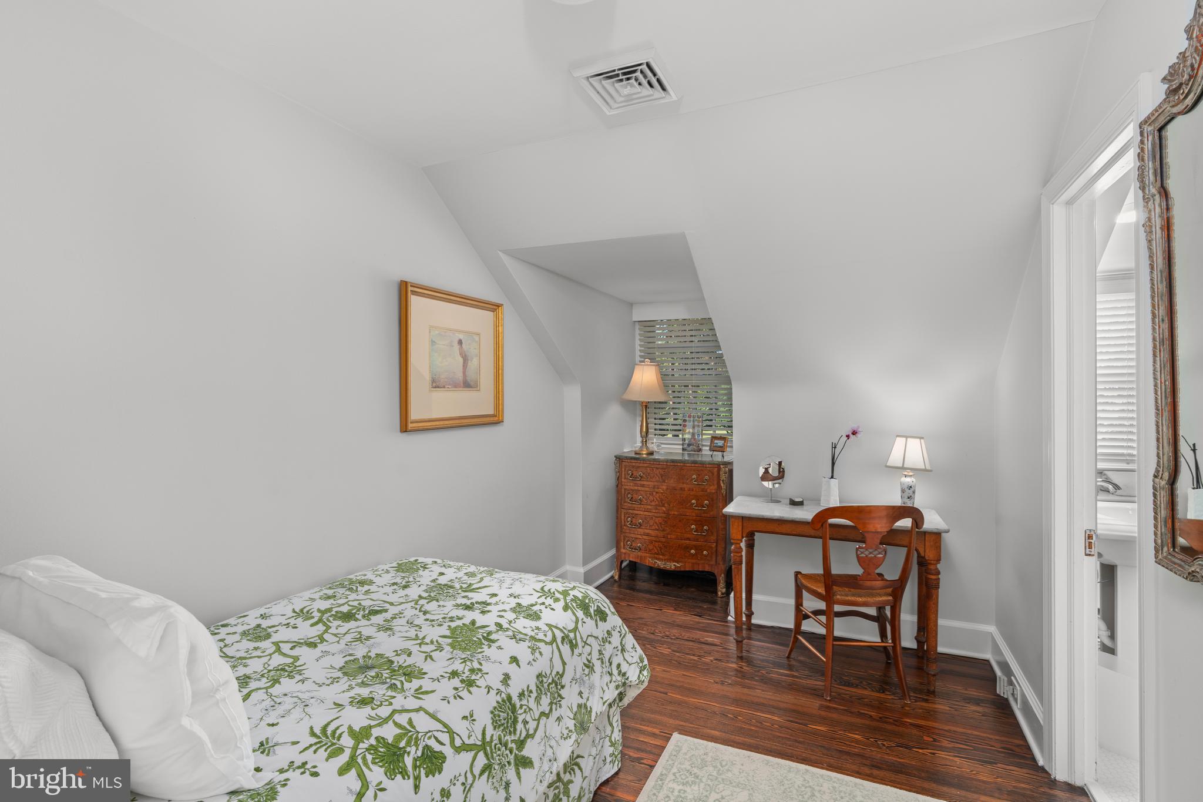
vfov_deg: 70.4
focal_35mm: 17
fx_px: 568
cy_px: 401
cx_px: 602
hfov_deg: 93.3
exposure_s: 1.3
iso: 800
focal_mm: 17
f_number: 8
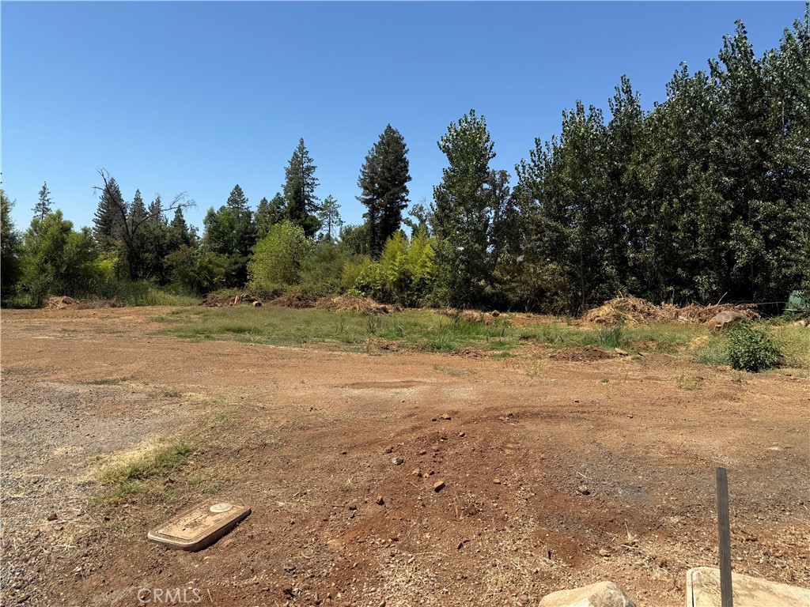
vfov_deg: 56.8
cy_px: 304
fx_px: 562
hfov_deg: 71.6
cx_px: 405
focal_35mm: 24
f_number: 1.78
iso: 80
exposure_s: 1/4405
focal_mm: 6.76
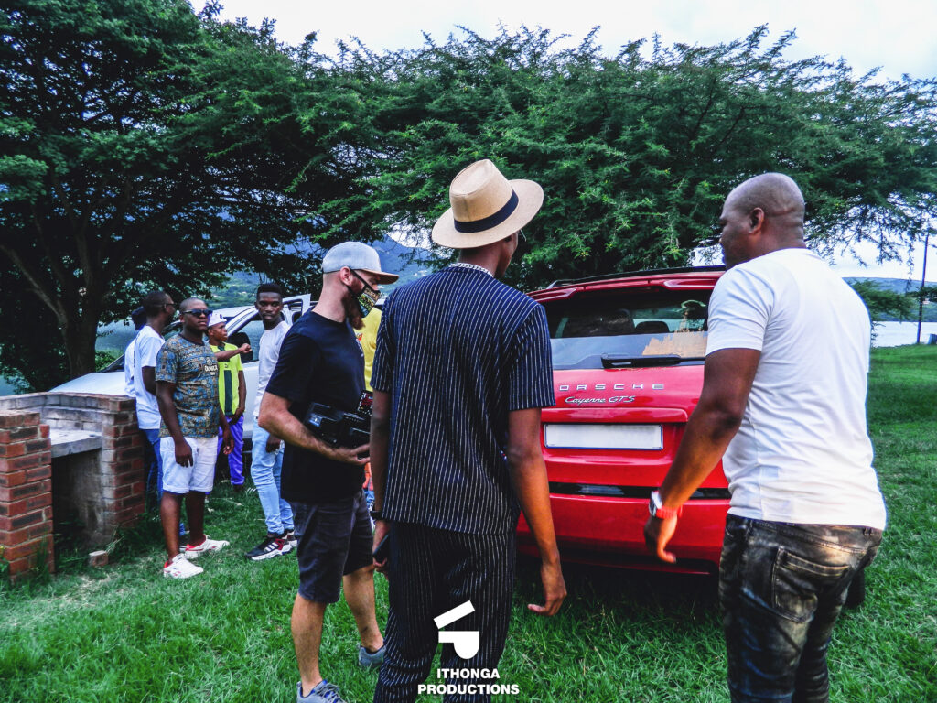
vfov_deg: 54.9
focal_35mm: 25
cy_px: 352
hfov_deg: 69.4
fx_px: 677
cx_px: 468
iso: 80
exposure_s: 1/60
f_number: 3.1
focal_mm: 4.5
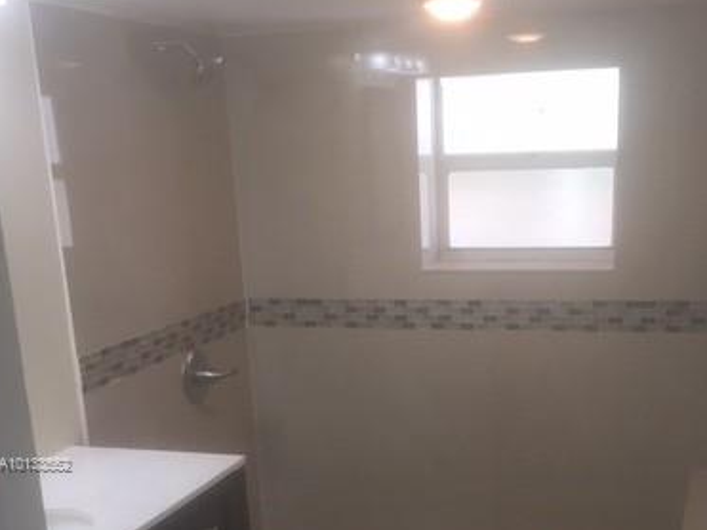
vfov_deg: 28.1
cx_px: 410
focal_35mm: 50
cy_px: 465
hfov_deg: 38.1
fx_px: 1021
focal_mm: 4.15
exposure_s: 1/30
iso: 32
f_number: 2.2
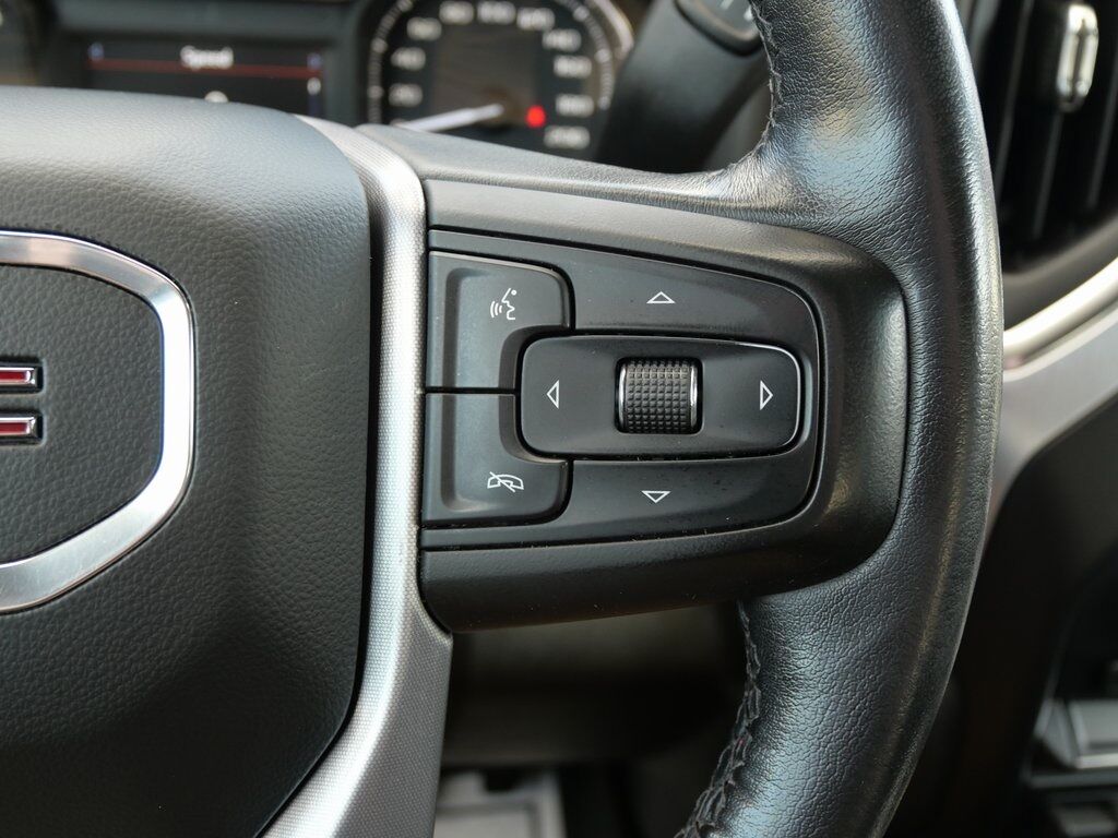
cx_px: 559
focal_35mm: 32
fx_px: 1034
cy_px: 419
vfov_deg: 44.2
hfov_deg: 56.8
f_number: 3.9
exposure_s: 1/60
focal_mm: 16
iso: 500
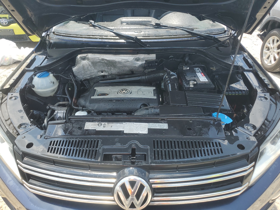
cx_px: 140
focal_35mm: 26
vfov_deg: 53.1
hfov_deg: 67.3
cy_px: 105
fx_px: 210
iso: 50
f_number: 1.5
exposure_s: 1/1111
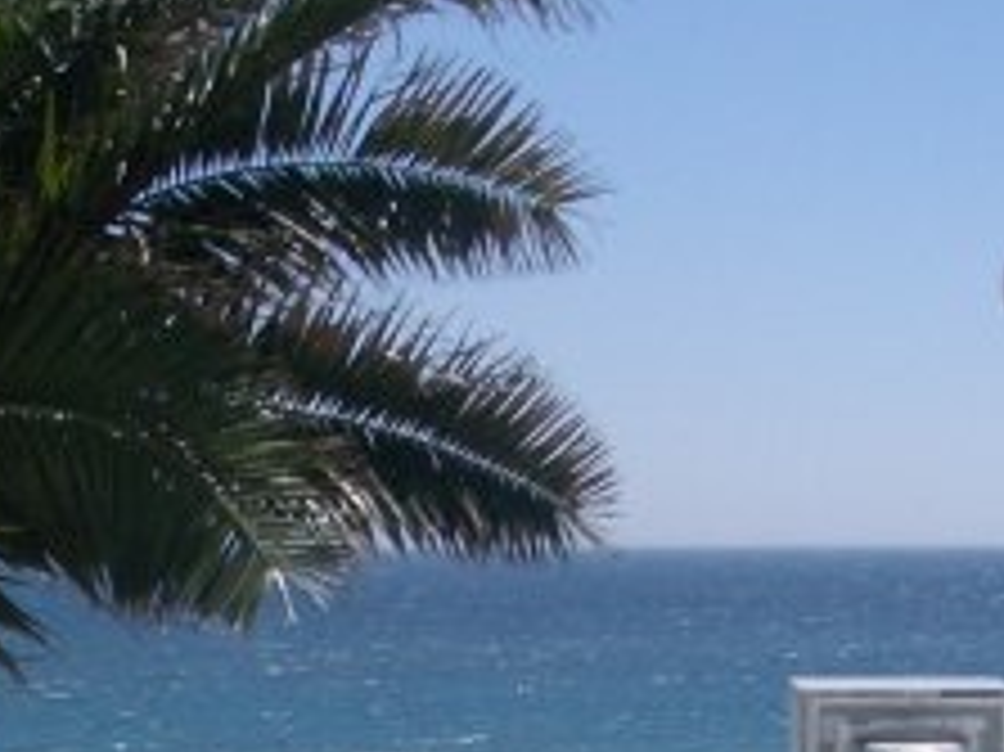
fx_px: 3768
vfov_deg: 11.1
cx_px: 286
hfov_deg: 15.1
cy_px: 991
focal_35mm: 130
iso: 50
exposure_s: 1/1000
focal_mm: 5.8
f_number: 4.3
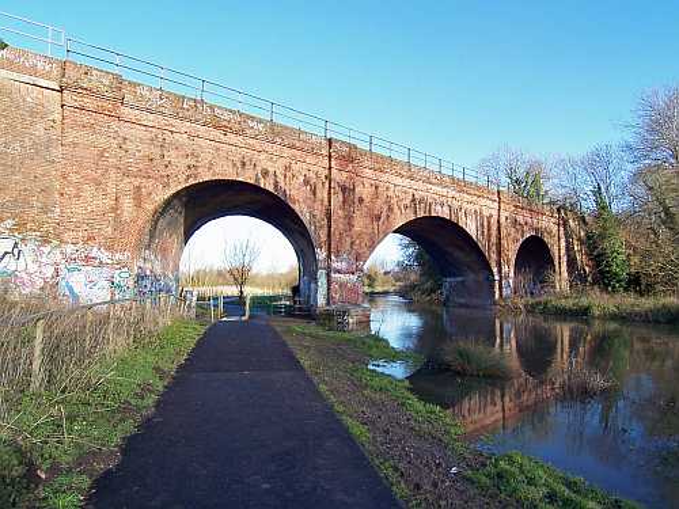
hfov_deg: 73.9
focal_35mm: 23
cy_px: 254
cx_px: 340
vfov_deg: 58.9
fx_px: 451
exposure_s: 1/100
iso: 64
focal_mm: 3.8
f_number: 5.6
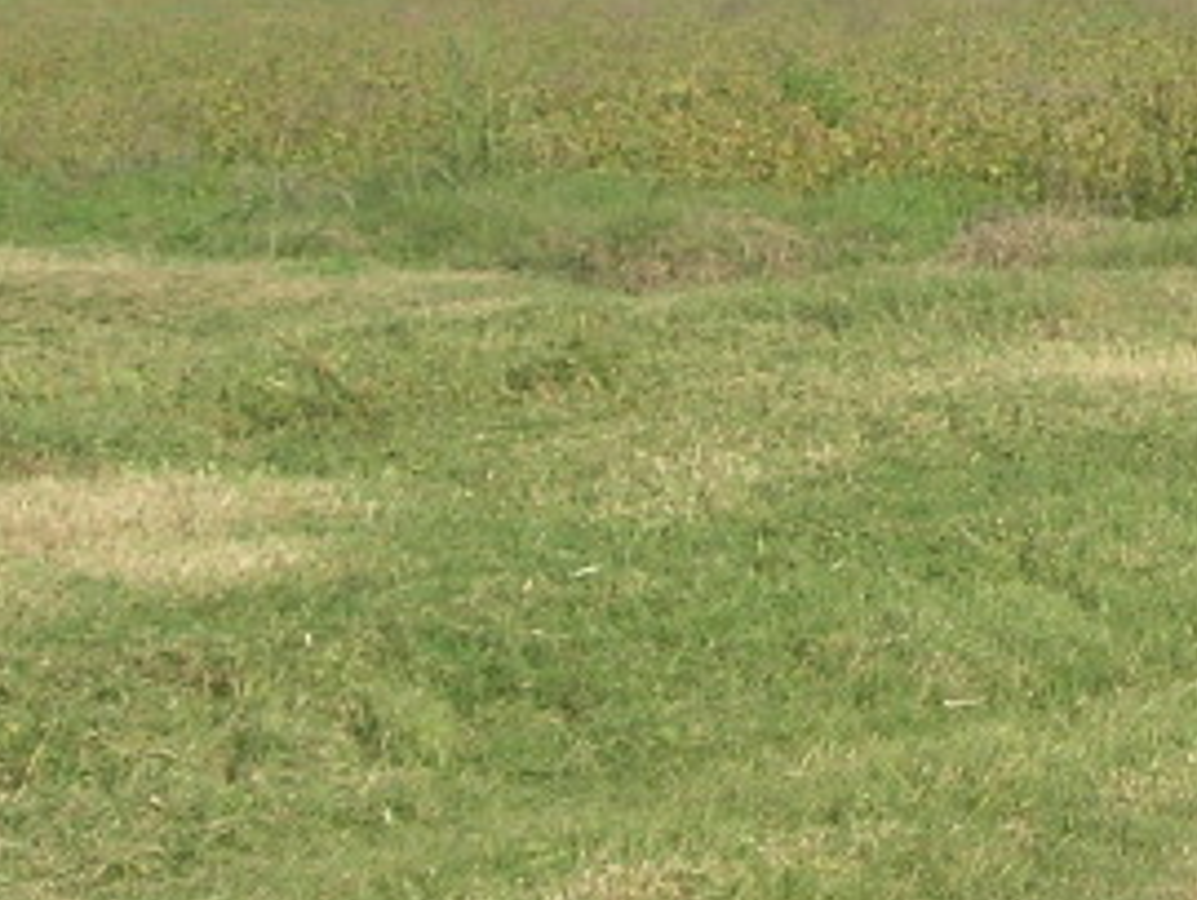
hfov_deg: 12.6
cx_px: 2093
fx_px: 4984
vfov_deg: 10.2
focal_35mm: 144
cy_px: -58
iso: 64
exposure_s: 1/348
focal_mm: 7.8
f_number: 4.8
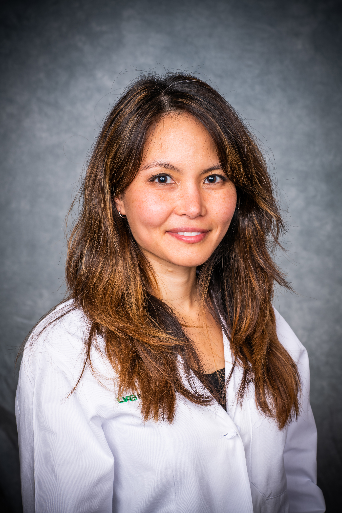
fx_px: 1211
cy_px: 256
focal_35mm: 85
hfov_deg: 16.1
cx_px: 171
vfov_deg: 23.9
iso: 100
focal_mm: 85
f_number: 10
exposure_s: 1/125
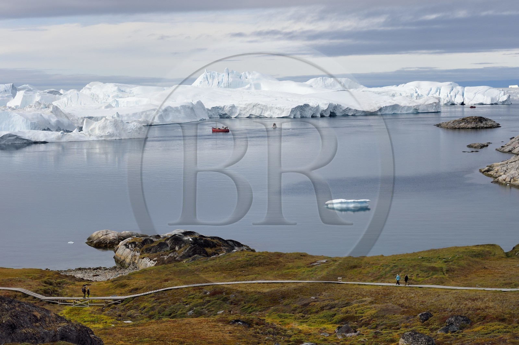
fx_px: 1008
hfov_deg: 28.9
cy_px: 172
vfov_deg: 19.4
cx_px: 260
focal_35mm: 70
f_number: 16
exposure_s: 1/320
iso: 400
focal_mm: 70
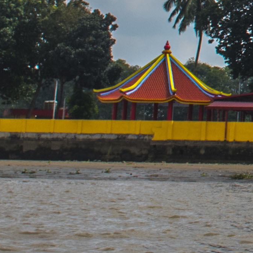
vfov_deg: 8.8
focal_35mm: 184
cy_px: -297
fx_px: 1521
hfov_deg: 8.1
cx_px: 769
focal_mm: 24
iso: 100
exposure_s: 1/320
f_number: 10
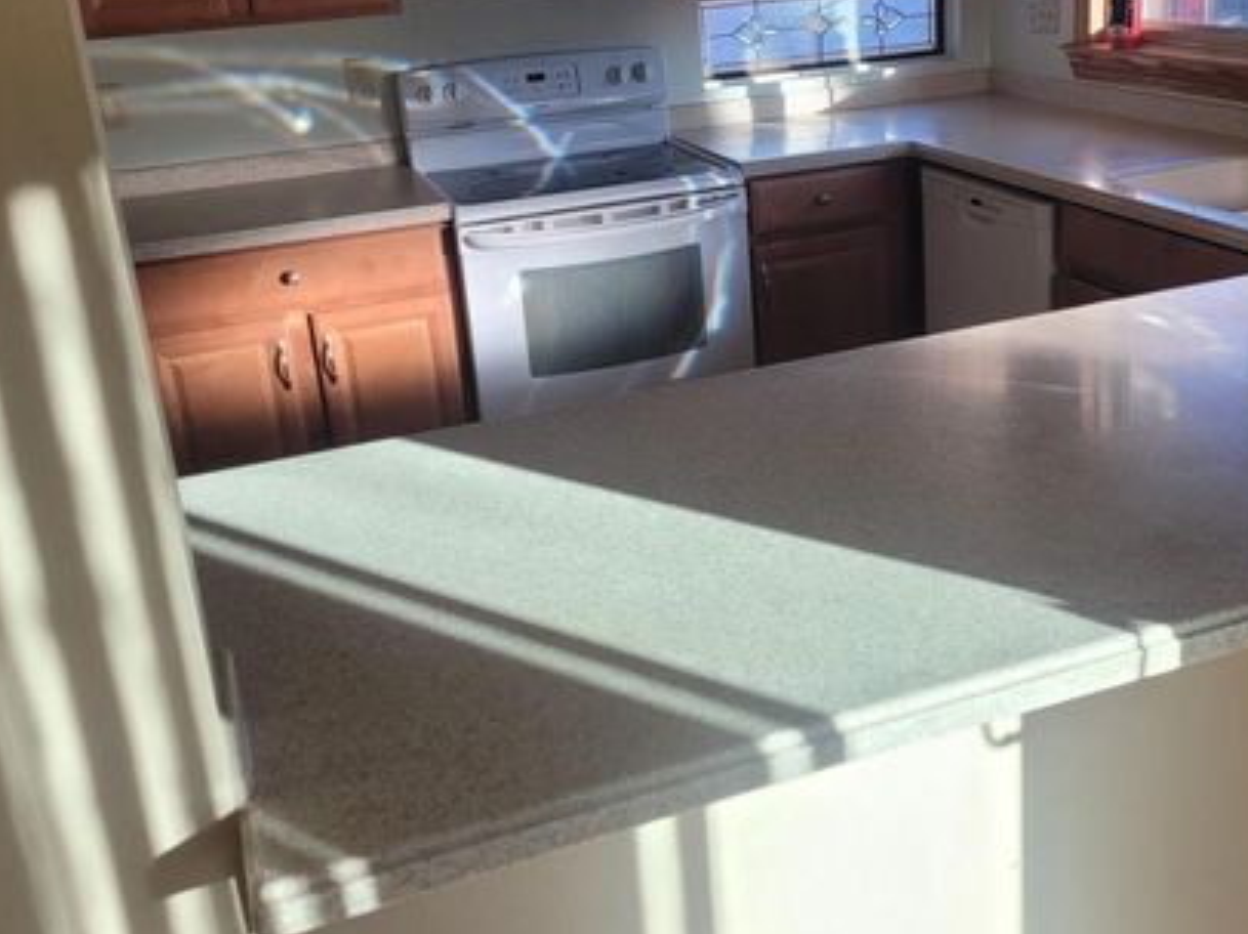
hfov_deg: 48.8
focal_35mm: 38
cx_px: 729
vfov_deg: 37.5
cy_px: 349
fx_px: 1369
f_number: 1.8
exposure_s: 1/137
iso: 40
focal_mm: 5.4
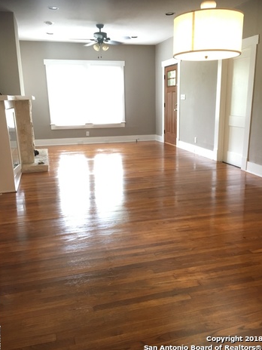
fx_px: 303
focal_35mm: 30
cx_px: 129
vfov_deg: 60.0
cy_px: 171
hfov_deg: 46.8
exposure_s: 1/30
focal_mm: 4.15
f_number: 2.2
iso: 160
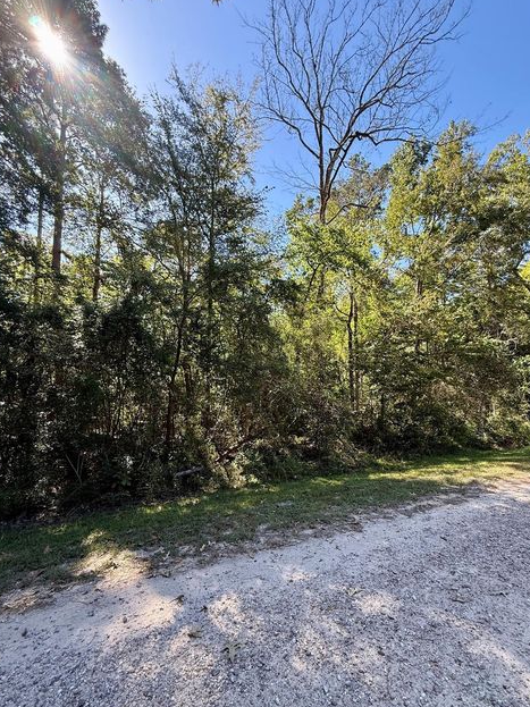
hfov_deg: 81.7
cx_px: 267
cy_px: 368
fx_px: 306
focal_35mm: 15
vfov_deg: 98.1
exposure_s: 1/220
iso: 64
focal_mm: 2.22
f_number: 2.2
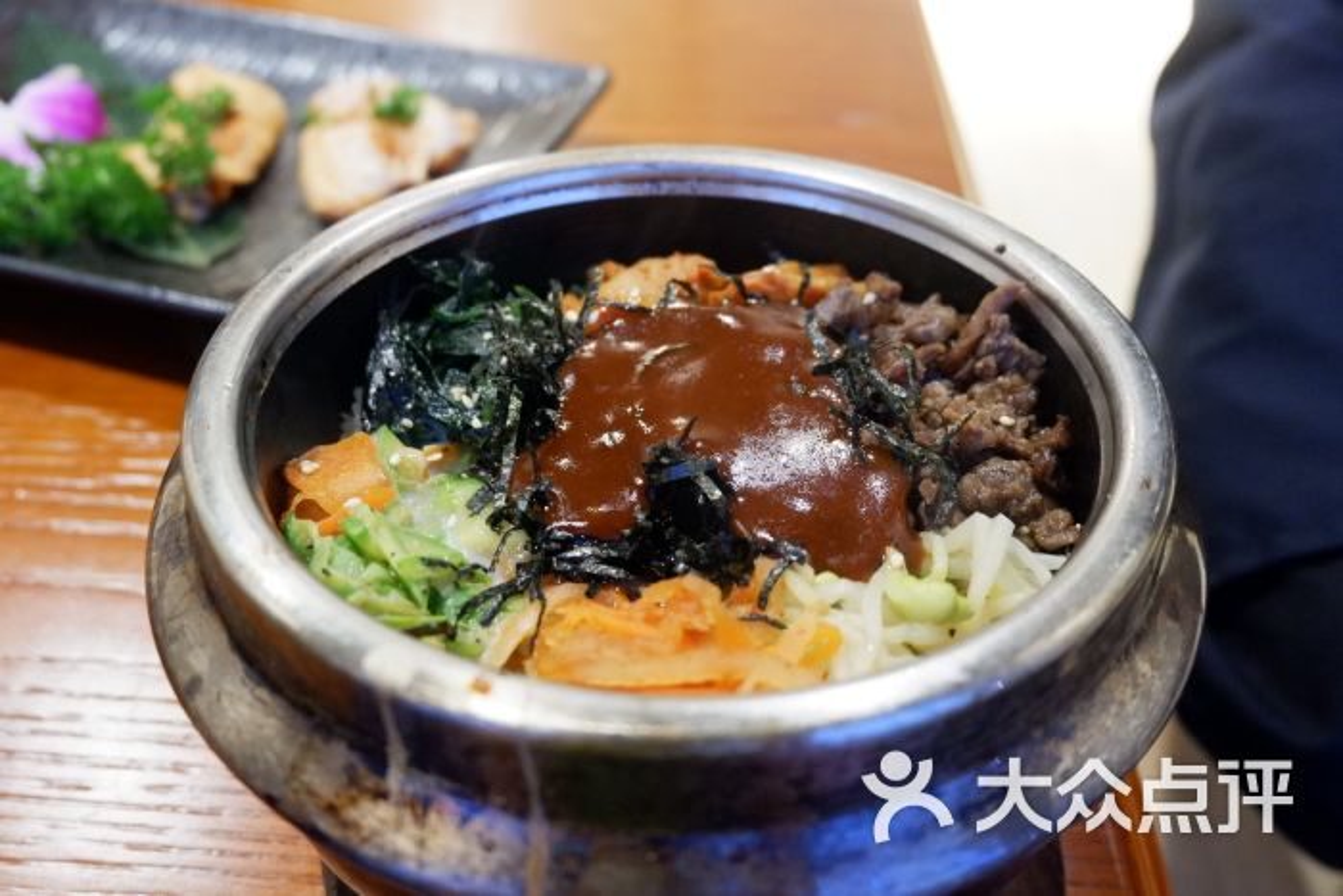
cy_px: 448
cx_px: 672
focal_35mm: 35
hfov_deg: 54.4
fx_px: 1306
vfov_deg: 37.9
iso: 3200
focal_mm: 23.2
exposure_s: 1/18
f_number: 4.2
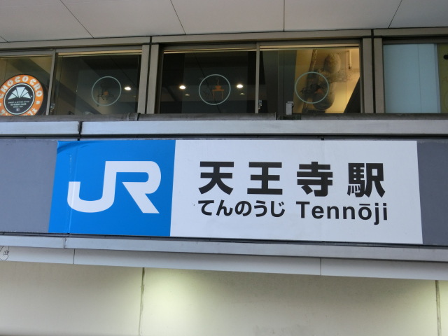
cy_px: 168
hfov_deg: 54.0
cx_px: 224
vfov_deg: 41.8
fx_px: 440
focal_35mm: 34
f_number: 3.9
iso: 125
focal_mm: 6
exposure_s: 1/125
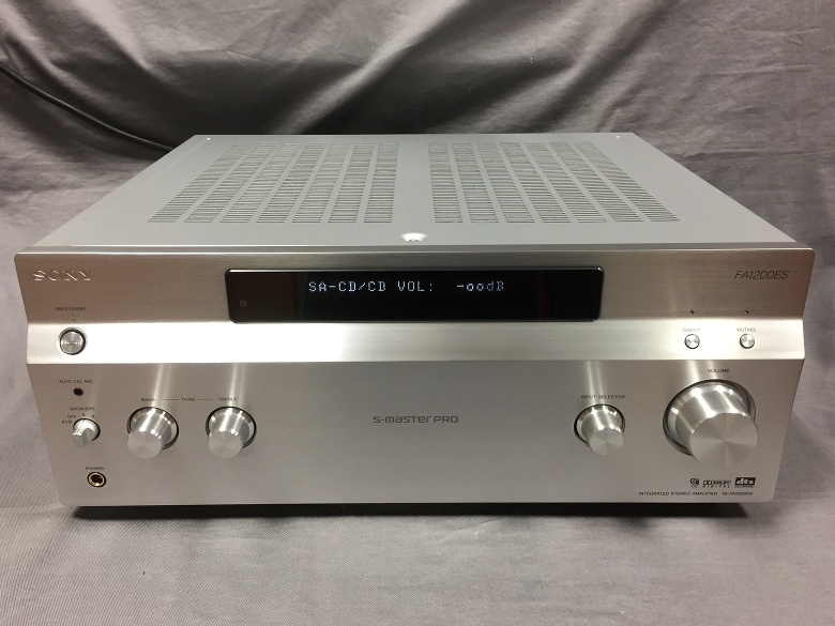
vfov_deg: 48.2
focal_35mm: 29
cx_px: 418
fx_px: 700
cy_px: 313
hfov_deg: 61.7
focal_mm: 4.15
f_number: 2.2
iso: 100
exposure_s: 1/30
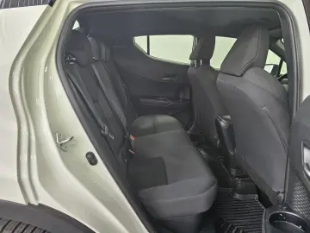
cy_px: 116
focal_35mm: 23
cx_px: 155
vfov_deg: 58.9
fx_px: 206
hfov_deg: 73.9
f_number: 1.7
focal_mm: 6.3
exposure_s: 1/142
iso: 200
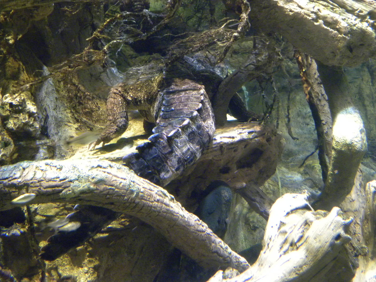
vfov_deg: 35.1
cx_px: 188
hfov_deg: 45.8
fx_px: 445
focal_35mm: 41
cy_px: 141
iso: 497
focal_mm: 7.3
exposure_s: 1/9.6
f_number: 3.2
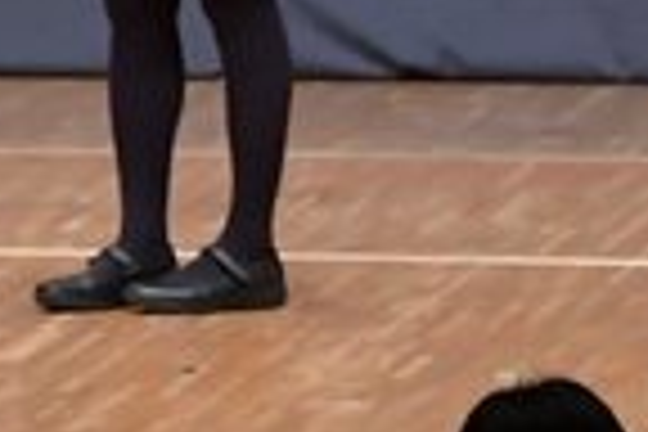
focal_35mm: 905
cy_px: -297
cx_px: -488
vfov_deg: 1.5
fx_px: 16289
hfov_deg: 2.3
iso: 6400
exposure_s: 1/400
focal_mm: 112
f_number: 5.6
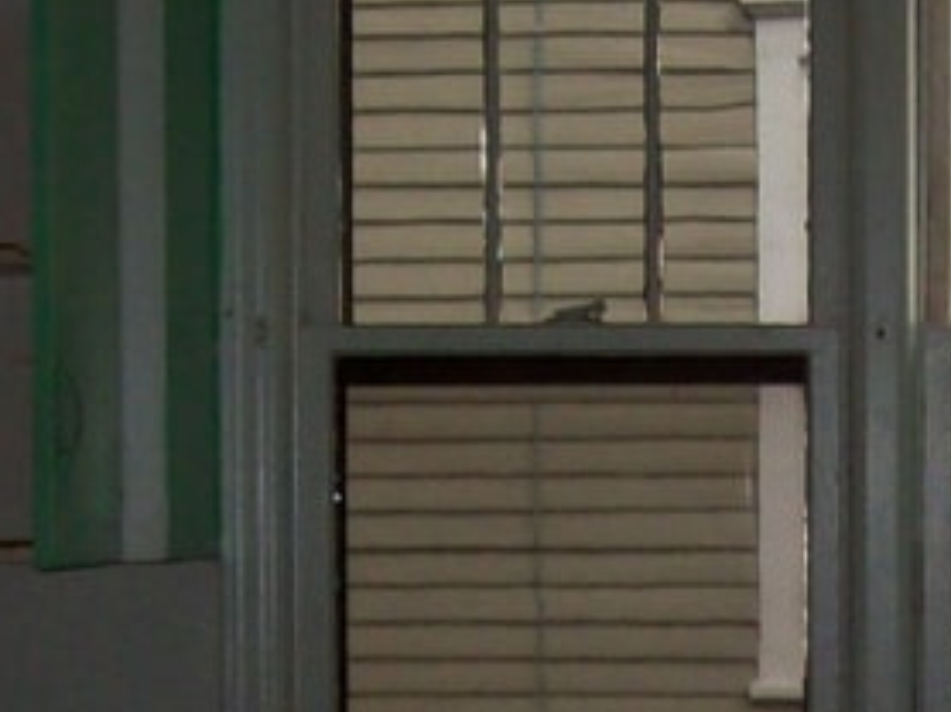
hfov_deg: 11.4
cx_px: 682
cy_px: 856
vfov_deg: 8.5
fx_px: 4749
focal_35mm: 173
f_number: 2.7
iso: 80
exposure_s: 1/64
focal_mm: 6
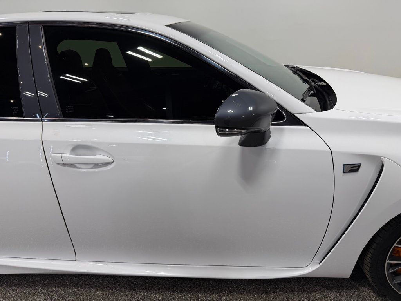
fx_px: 278
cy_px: 150
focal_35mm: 24
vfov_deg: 56.8
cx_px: 200
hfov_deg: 71.6
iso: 80
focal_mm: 6.76
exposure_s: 1/443
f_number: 1.78
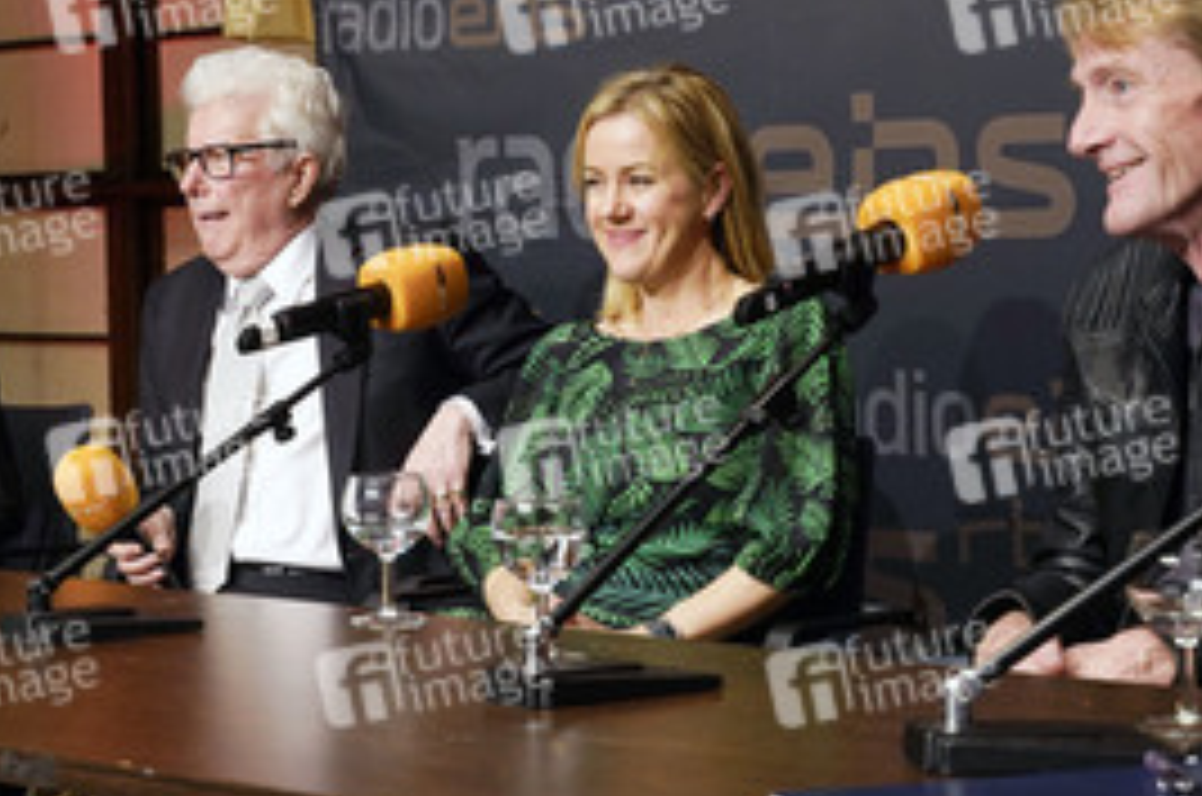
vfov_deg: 15.5
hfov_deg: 23.1
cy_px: 337
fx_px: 2933
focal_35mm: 88
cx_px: 493
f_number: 5.6
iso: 1600
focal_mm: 52
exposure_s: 1/50
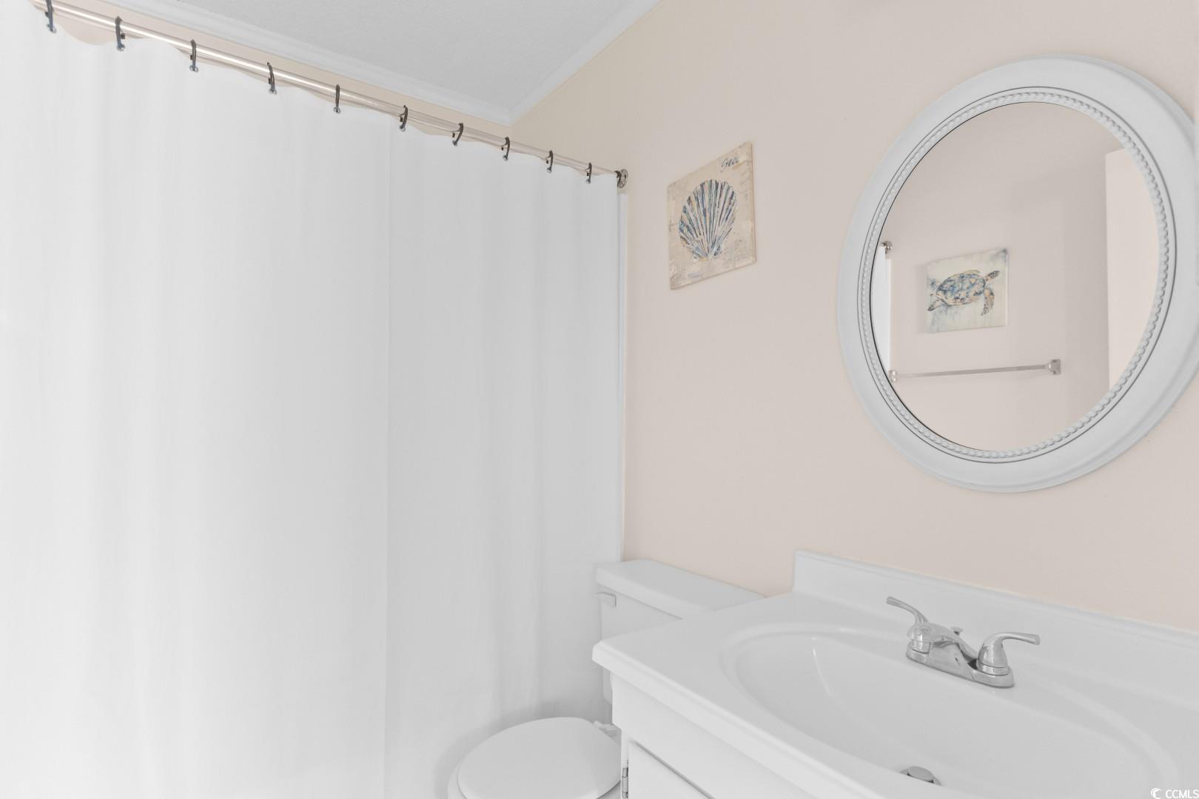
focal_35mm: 18
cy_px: 400
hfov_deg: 90.0
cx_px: 600
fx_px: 599
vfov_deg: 67.4
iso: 100
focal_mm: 12
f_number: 4.8
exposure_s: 2.5
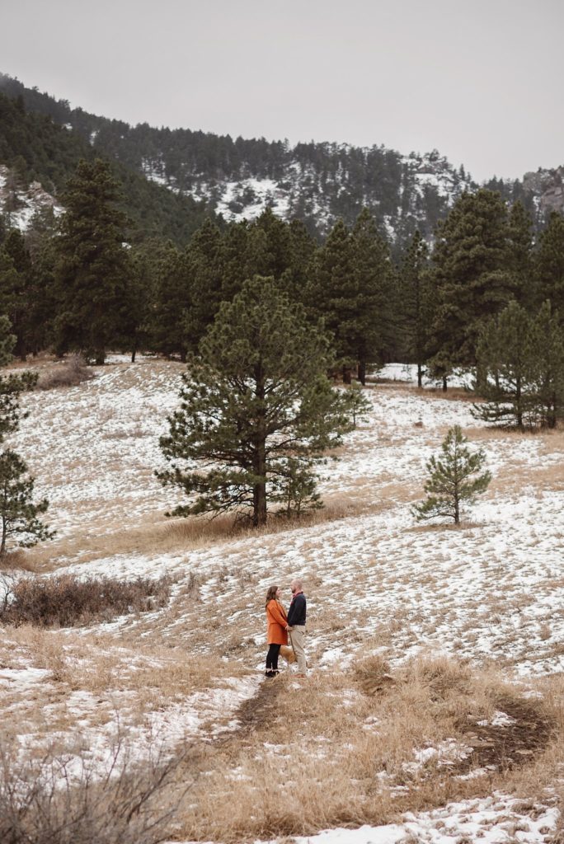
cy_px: 422
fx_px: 1995
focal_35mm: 85
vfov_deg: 23.9
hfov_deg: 16.1
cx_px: 282
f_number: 2.2
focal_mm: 85
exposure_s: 1/320
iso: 200
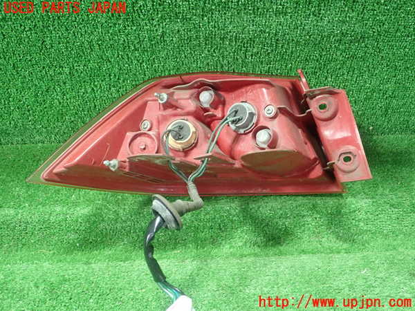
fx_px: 360
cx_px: 208
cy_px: 156
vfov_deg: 46.8
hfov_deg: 60.0
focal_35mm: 30
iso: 800
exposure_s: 1/100
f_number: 2.3
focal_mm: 5.5
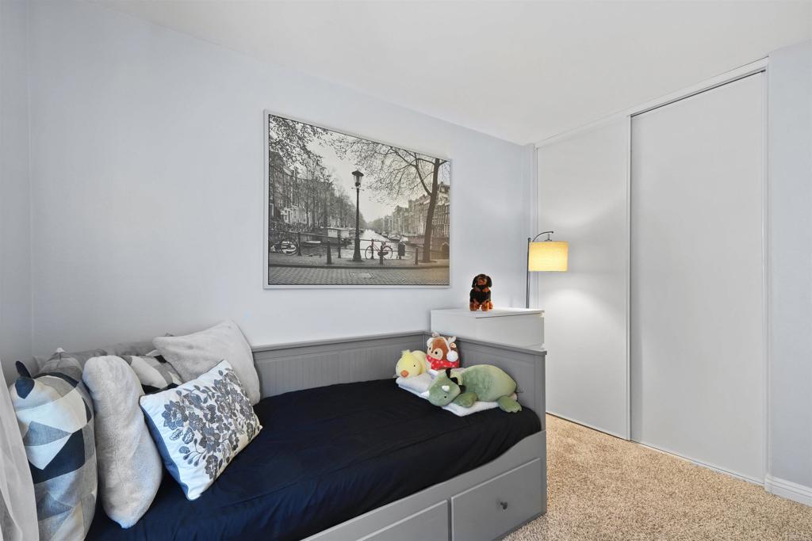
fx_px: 338
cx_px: 406
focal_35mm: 15
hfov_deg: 100.4
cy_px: 270
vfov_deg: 77.3
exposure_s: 2
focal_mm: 10
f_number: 8
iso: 100
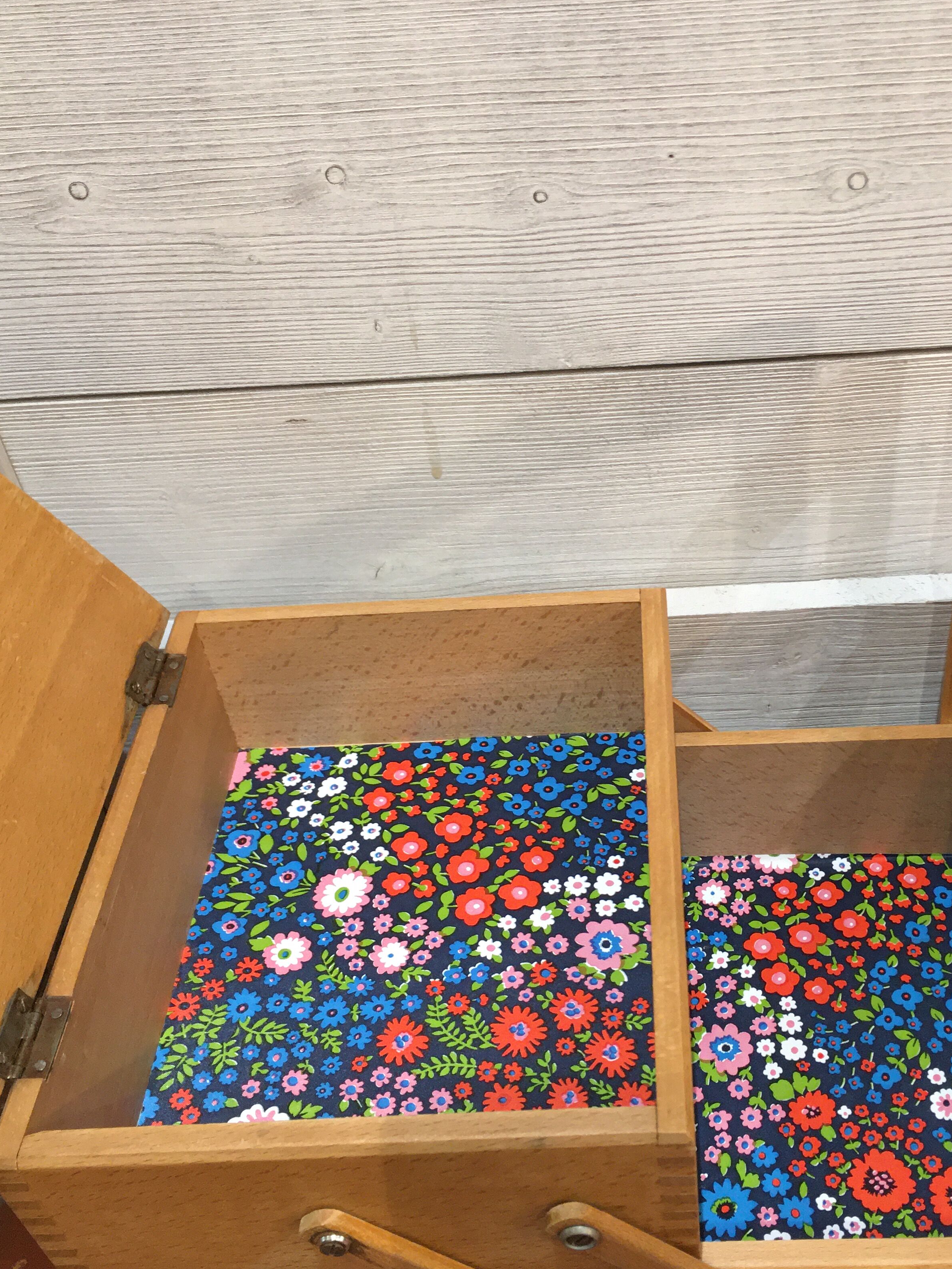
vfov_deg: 50.0
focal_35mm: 37
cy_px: 716
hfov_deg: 38.5
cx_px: 568
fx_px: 1357
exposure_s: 1/17
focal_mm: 4.15
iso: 200
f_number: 2.2
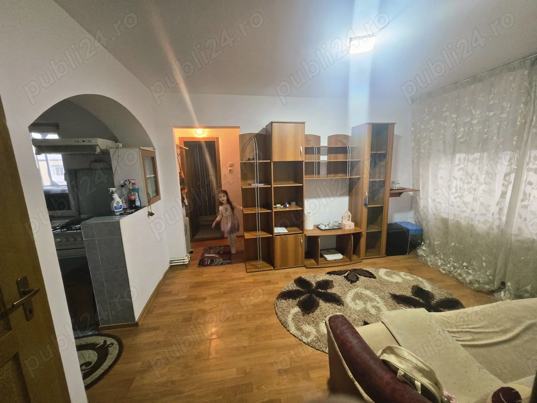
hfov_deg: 106.2
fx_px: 202
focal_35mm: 13
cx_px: 268
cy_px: 202
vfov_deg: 89.9
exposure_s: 1/50.3
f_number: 2.2
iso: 250
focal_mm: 1.7
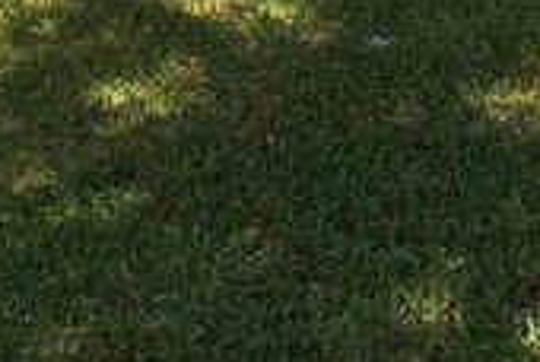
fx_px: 1773
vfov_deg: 10.3
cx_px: 578
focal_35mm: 118
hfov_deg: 16.8
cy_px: -472
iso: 25
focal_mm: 4.15
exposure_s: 1/420
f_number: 2.2
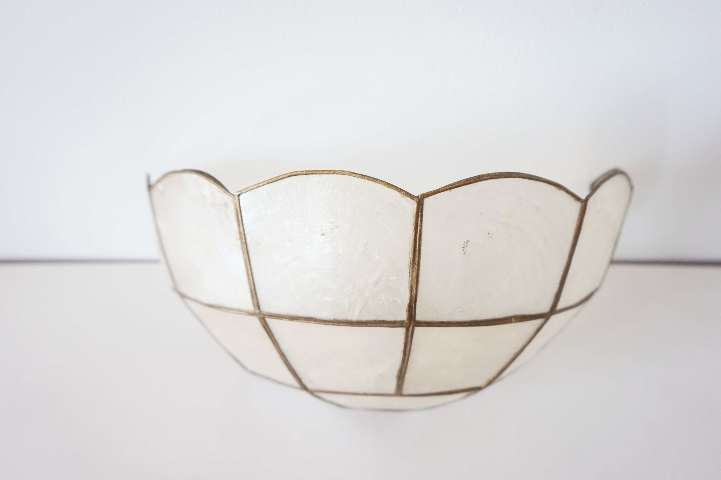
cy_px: 240
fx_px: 570
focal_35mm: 28
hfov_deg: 64.6
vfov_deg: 45.6
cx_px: 360
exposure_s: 1/60
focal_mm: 19
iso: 160
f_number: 4
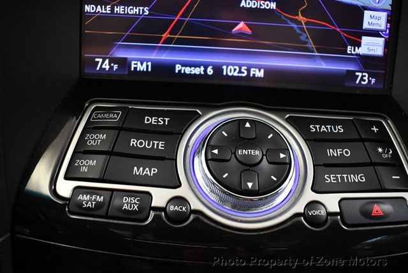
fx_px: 408
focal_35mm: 36
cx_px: 204
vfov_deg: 36.9
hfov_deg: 53.1
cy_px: 136
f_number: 3.5
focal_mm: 18
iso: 2500
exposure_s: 1/125
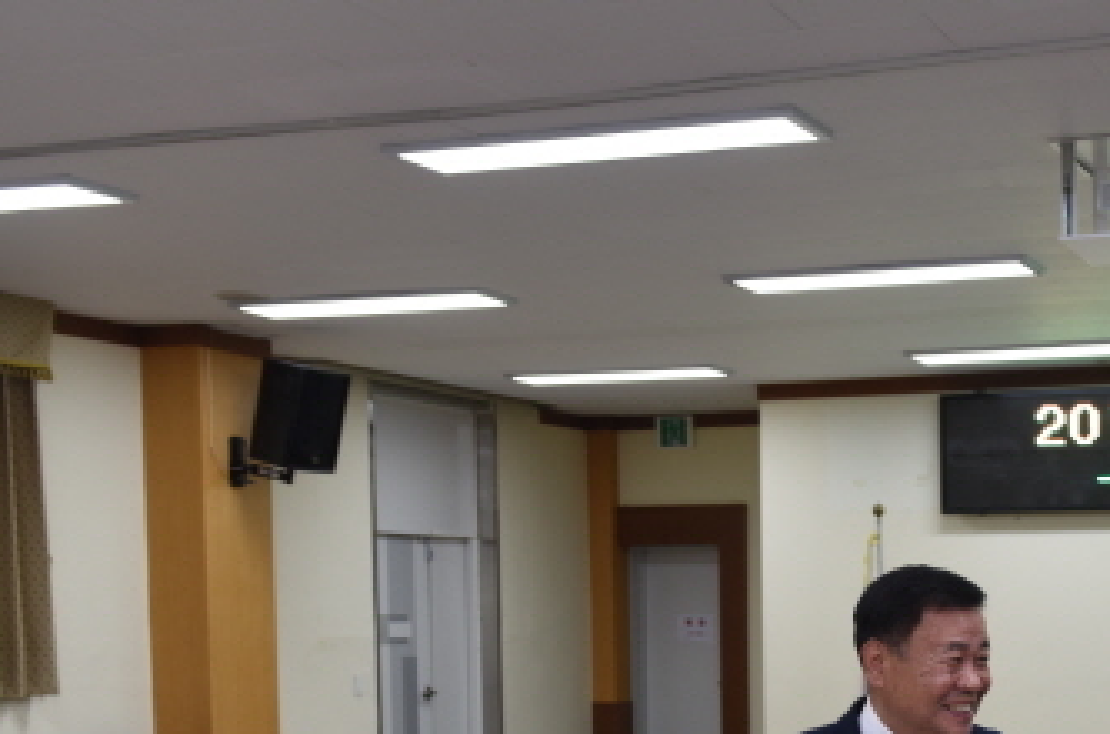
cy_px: 746
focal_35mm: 61
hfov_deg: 31.7
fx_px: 1875
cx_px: 950
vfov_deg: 21.3
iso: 400
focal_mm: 29
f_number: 4.5
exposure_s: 1/80
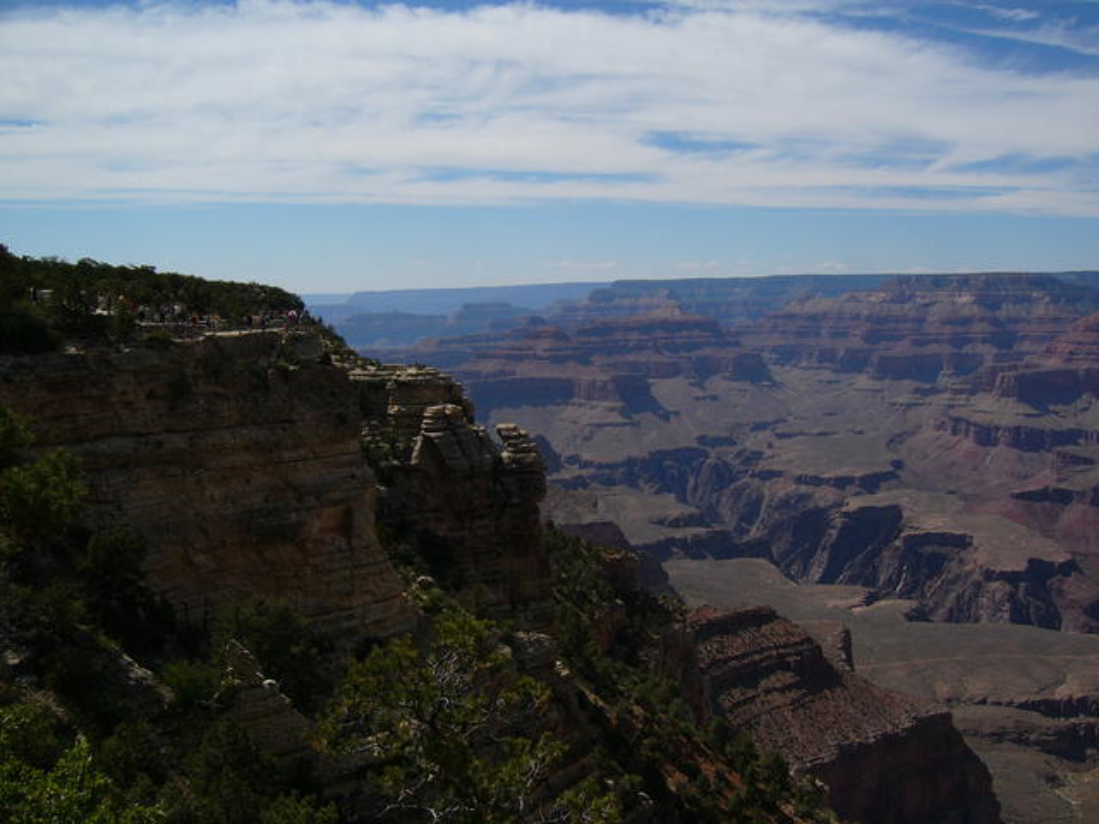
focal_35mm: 35
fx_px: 1111
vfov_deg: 40.7
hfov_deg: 52.6
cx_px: 550
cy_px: 412
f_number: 8
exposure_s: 1/320
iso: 50
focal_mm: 5.8
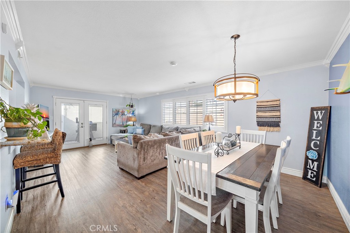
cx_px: 175
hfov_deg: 108.3
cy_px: 116
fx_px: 126
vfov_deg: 85.4
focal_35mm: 13
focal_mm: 13
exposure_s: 1/2.5
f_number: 8
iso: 200
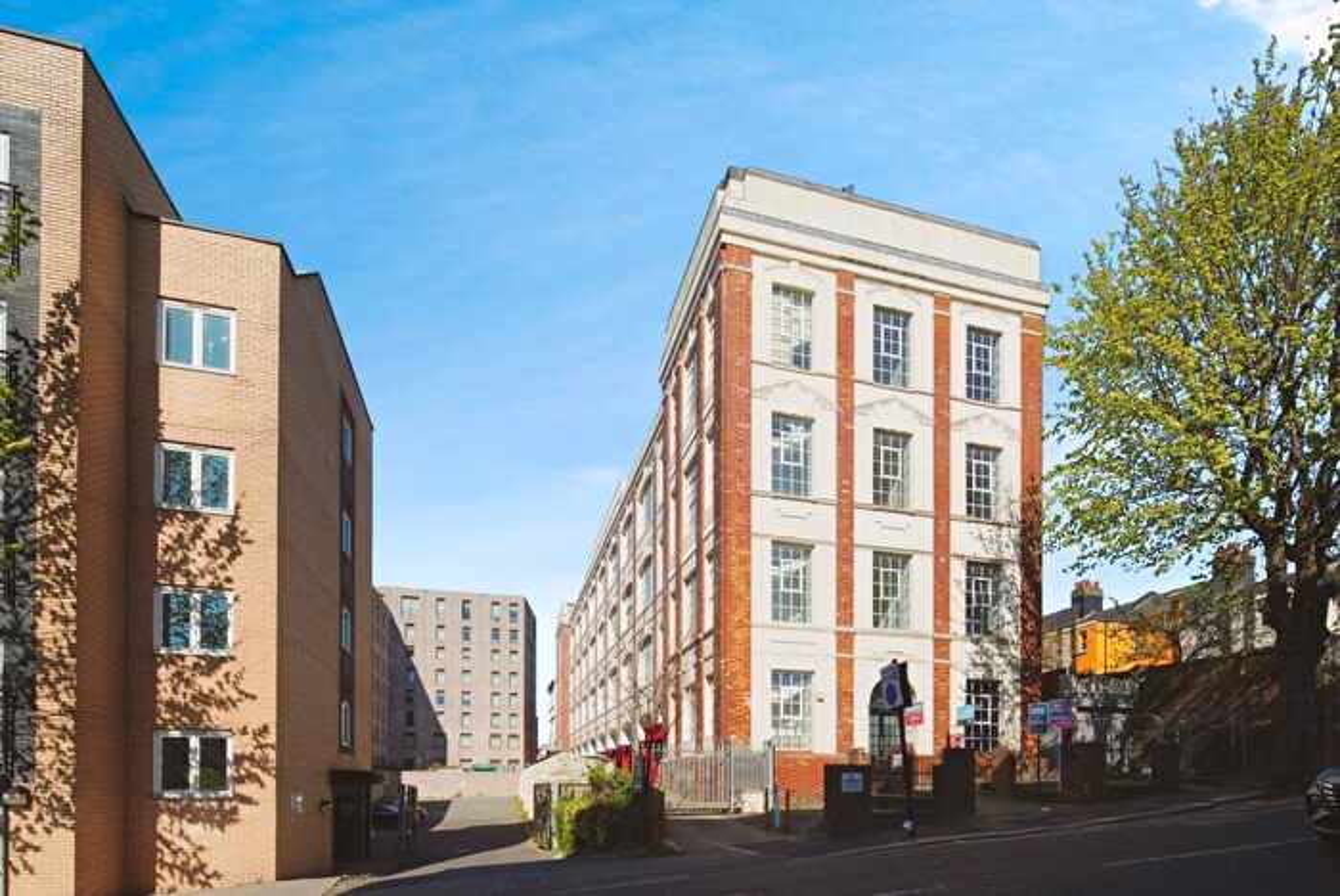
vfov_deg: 70.5
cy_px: 448
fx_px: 633
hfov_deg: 93.2
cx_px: 670
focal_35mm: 17
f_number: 11
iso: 640
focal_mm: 17
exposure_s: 1/1250
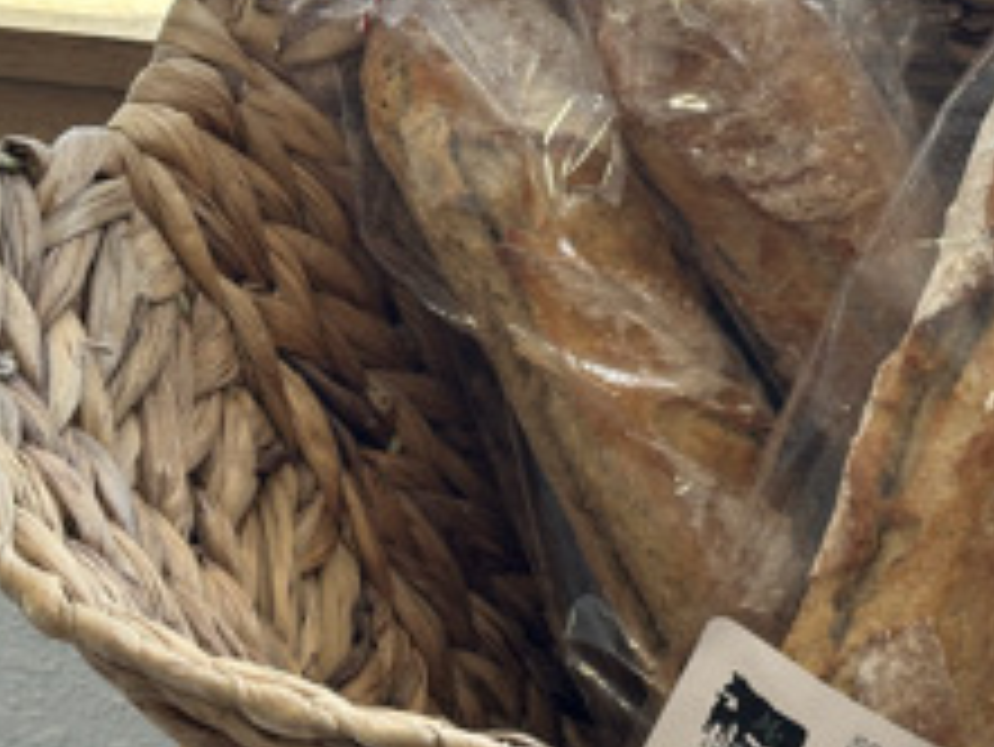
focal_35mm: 111
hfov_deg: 17.4
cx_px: 900
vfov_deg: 13.3
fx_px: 3189
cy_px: 256
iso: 100
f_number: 1.78
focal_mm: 6.86
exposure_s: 1/120
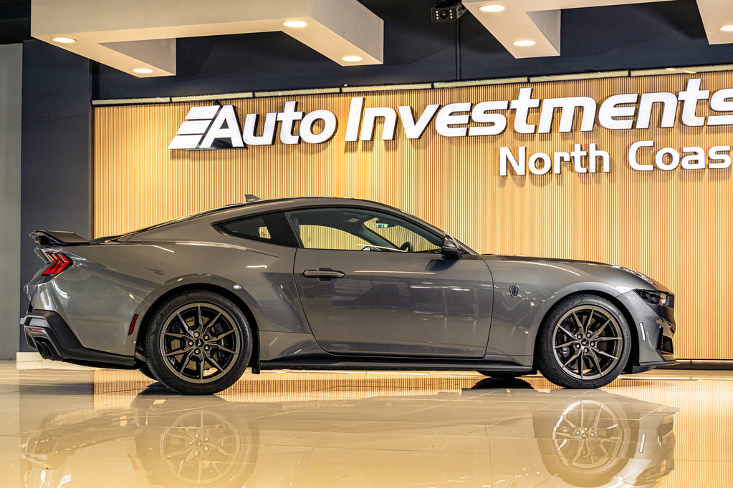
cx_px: 366
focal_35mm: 59
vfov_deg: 23.0
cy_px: 244
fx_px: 1201
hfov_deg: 33.9
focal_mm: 59
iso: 400
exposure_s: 1/100
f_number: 4
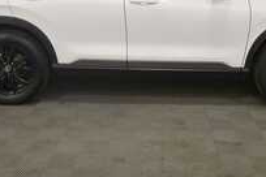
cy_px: 18
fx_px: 362
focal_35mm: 49
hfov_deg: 40.3
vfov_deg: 26.6
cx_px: 151
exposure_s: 1/200
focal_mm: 17
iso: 800
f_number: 5.3
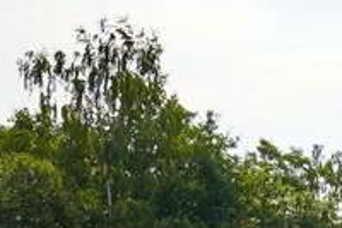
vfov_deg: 10.5
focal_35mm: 125
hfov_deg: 12.9
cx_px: 802
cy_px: 351
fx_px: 1186
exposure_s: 1/800
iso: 100
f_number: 5
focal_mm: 17
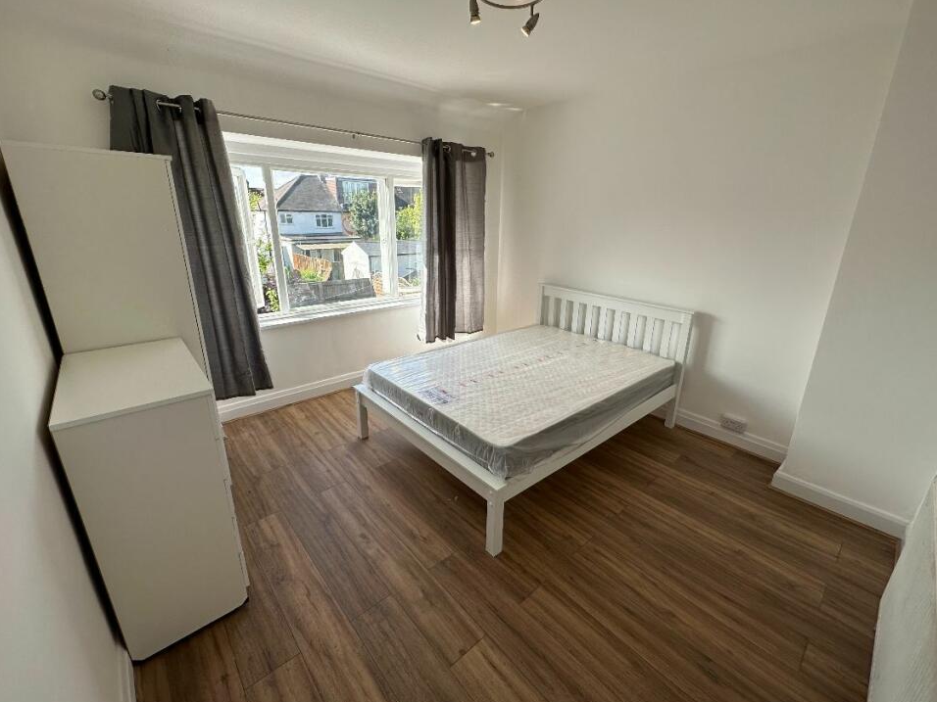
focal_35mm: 15
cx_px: 482
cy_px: 341
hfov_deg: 98.1
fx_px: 406
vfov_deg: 81.7
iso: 40
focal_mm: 2.22
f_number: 2.2
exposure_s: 1/449
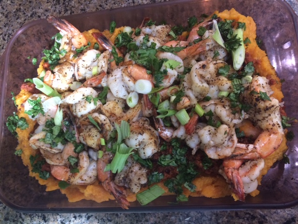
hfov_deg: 61.7
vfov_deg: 48.2
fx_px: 250
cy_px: 112
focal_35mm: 29
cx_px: 149
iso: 160
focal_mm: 4.15
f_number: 2.2
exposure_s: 1/30
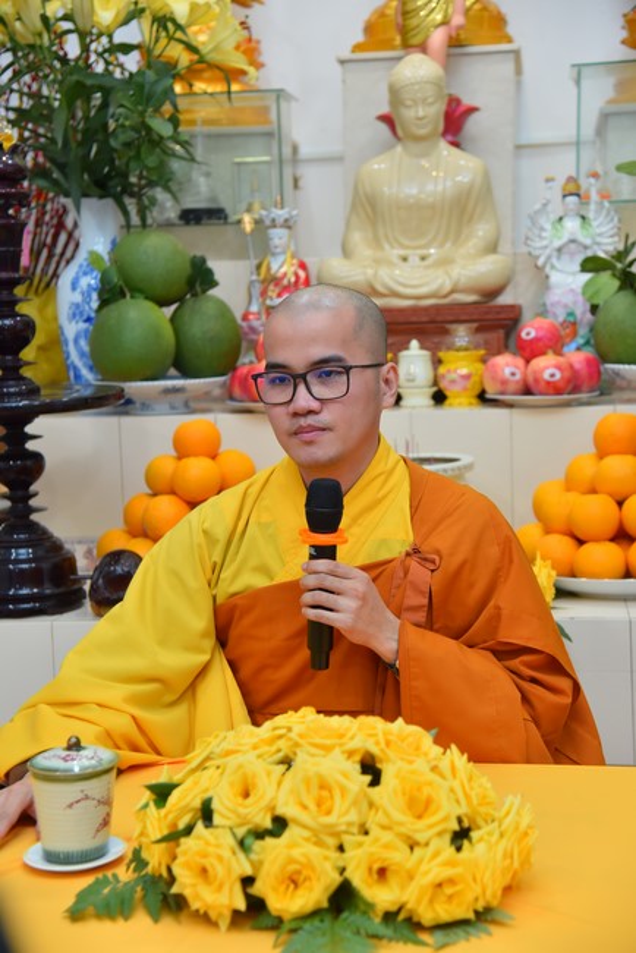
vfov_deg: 32.4
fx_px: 1641
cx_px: 318
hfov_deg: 21.9
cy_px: 476
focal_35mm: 62
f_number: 4.5
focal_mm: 62
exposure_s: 1/160
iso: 500
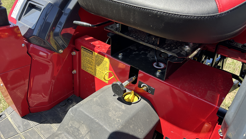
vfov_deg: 40.2
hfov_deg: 66.1
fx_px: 189
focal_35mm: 29
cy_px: 71
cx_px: 123
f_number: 1.5
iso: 50
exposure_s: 1/639
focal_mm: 5.7
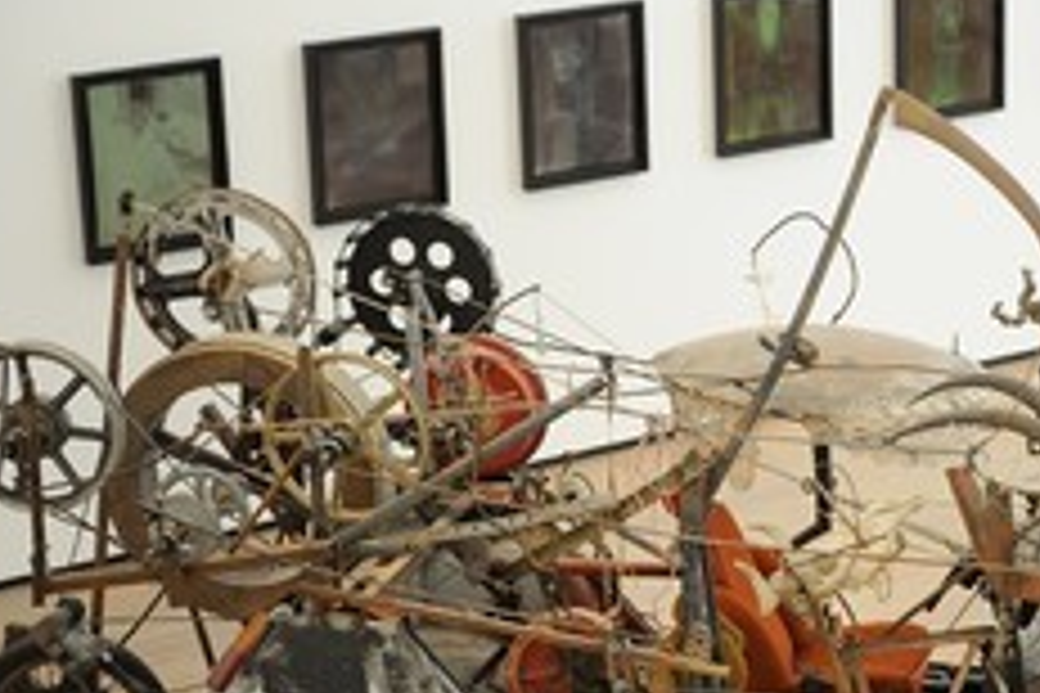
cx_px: 878
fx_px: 3466
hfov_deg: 16.9
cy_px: 432
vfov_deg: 11.4
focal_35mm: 120
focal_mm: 66
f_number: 2.8
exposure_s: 1/40
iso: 400
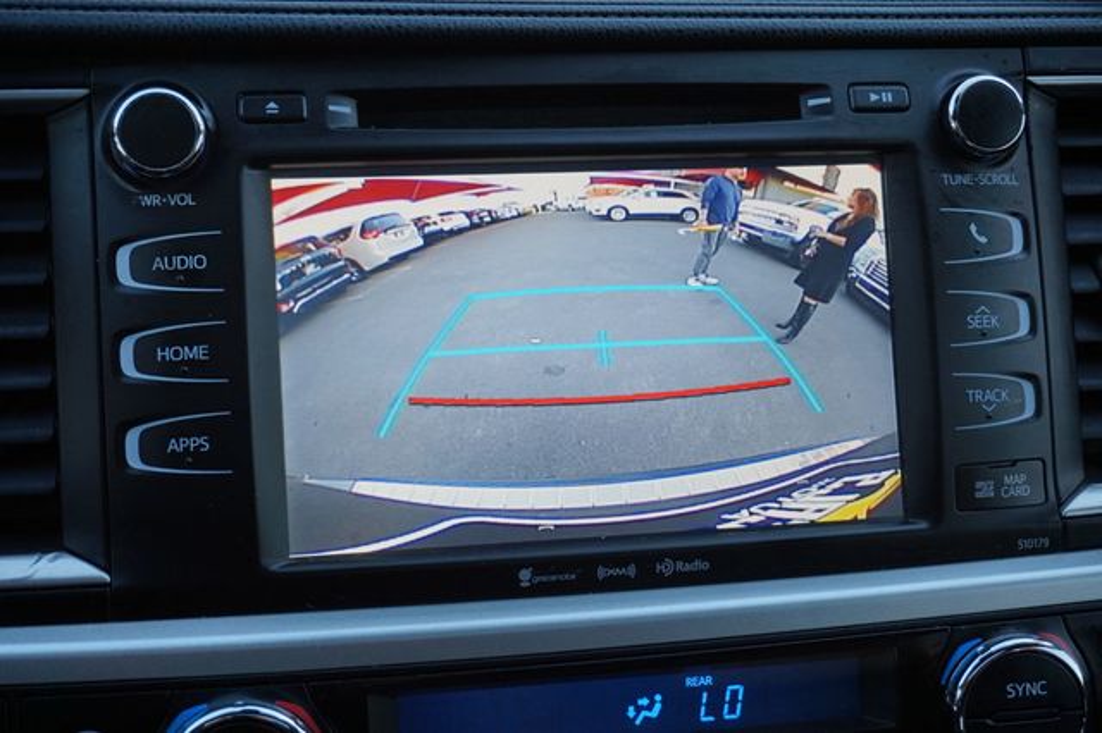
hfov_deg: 41.1
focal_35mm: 48
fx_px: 1469
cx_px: 551
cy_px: 366
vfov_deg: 28.0
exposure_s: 1/60
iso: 200
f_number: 5
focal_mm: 32
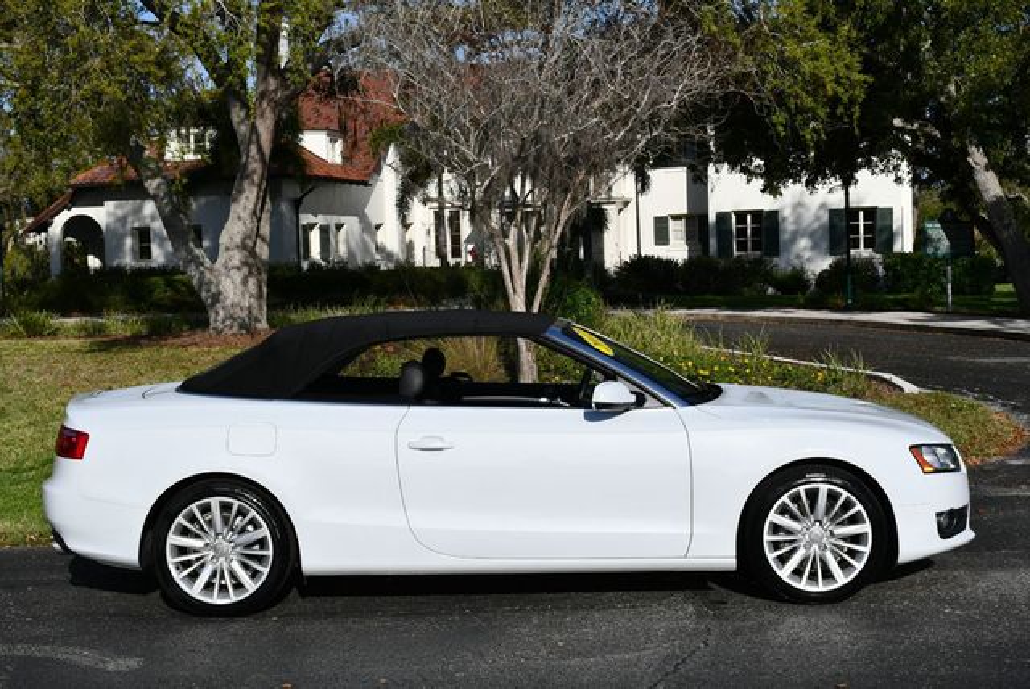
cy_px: 344
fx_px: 1489
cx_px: 515
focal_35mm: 52
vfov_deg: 26.0
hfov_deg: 38.2
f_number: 9
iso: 100
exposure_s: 1/320
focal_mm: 26
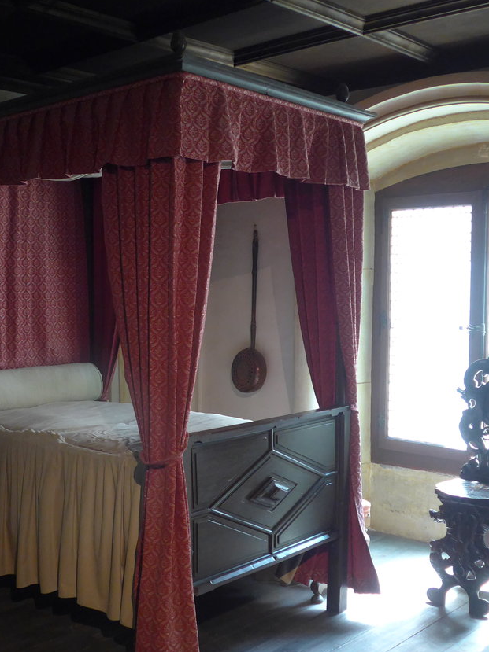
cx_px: 175
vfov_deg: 44.8
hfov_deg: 34.1
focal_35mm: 42
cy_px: 343
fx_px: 792
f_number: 2
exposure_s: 1/60
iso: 400
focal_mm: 6
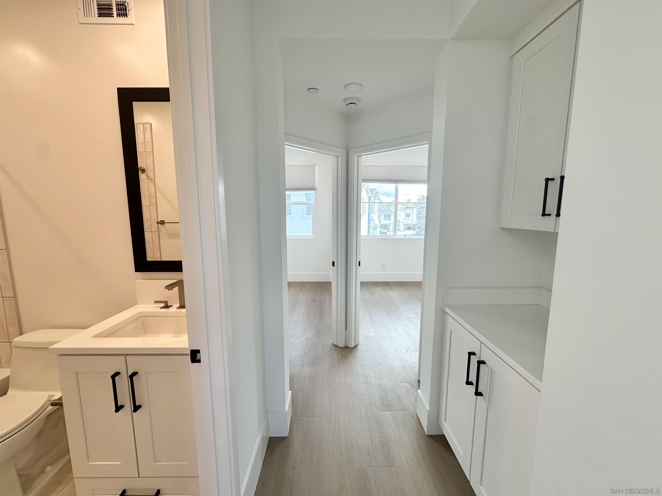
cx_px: 331
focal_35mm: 14
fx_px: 268
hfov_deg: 102.1
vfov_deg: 85.7
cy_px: 248
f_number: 2.2
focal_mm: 2.22
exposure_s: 1/120
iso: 64
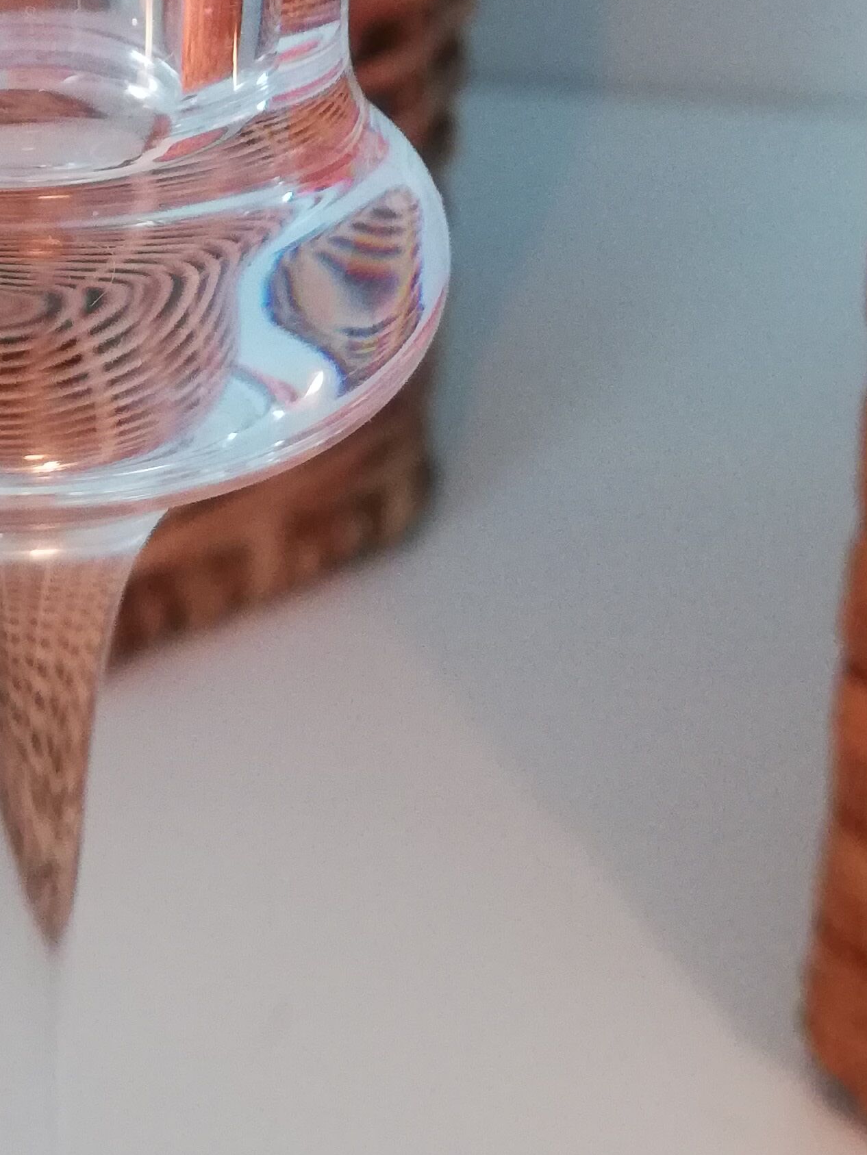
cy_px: -109
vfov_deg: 25.4
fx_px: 2370
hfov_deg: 20.6
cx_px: 263
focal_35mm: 71
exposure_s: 1/33.3
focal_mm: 3.81
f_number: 2.2
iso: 320
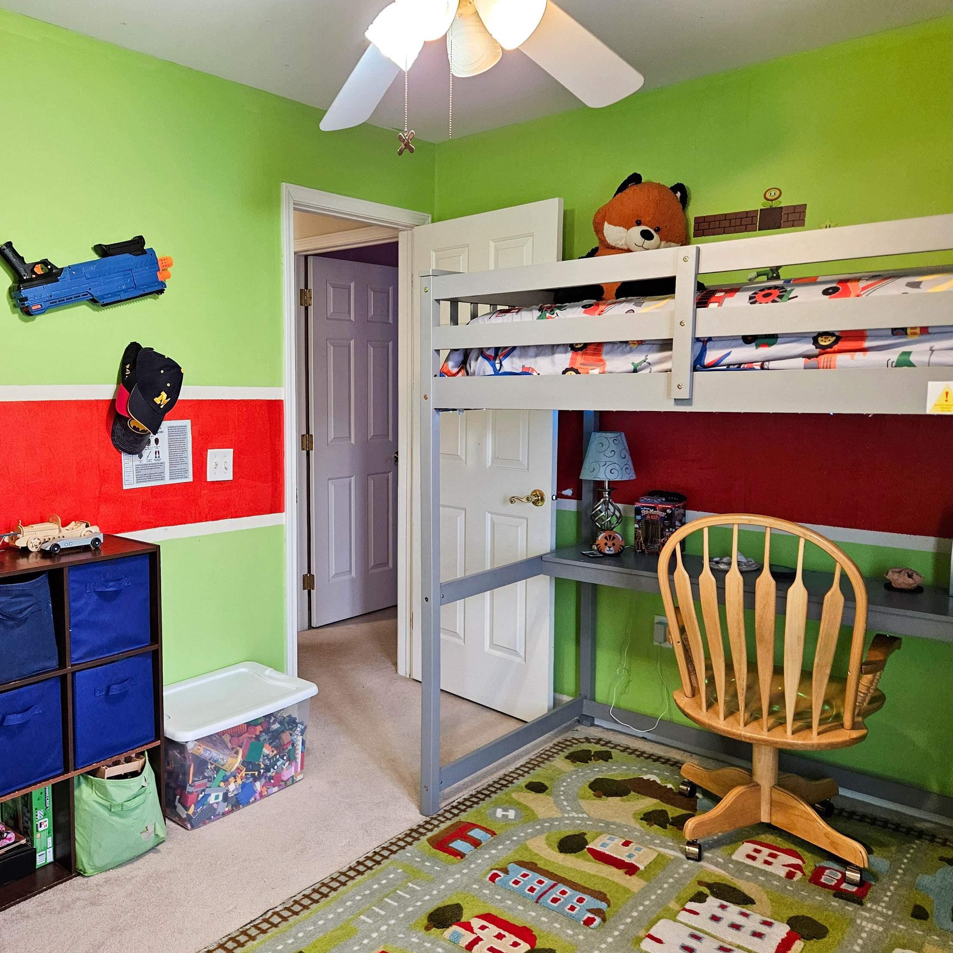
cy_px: 484
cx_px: 329
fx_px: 872
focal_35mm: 28
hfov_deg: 56.3
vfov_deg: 57.3
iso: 400
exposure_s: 1/120
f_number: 1.8
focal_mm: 5.4
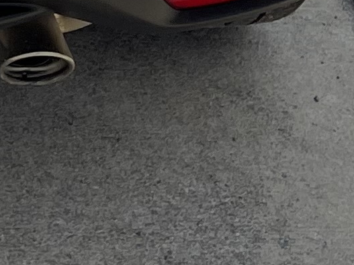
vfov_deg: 6.7
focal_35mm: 199
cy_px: -562
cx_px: -457
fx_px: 2035
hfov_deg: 9.1
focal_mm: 5.1
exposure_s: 1/6579
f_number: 1.6
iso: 32
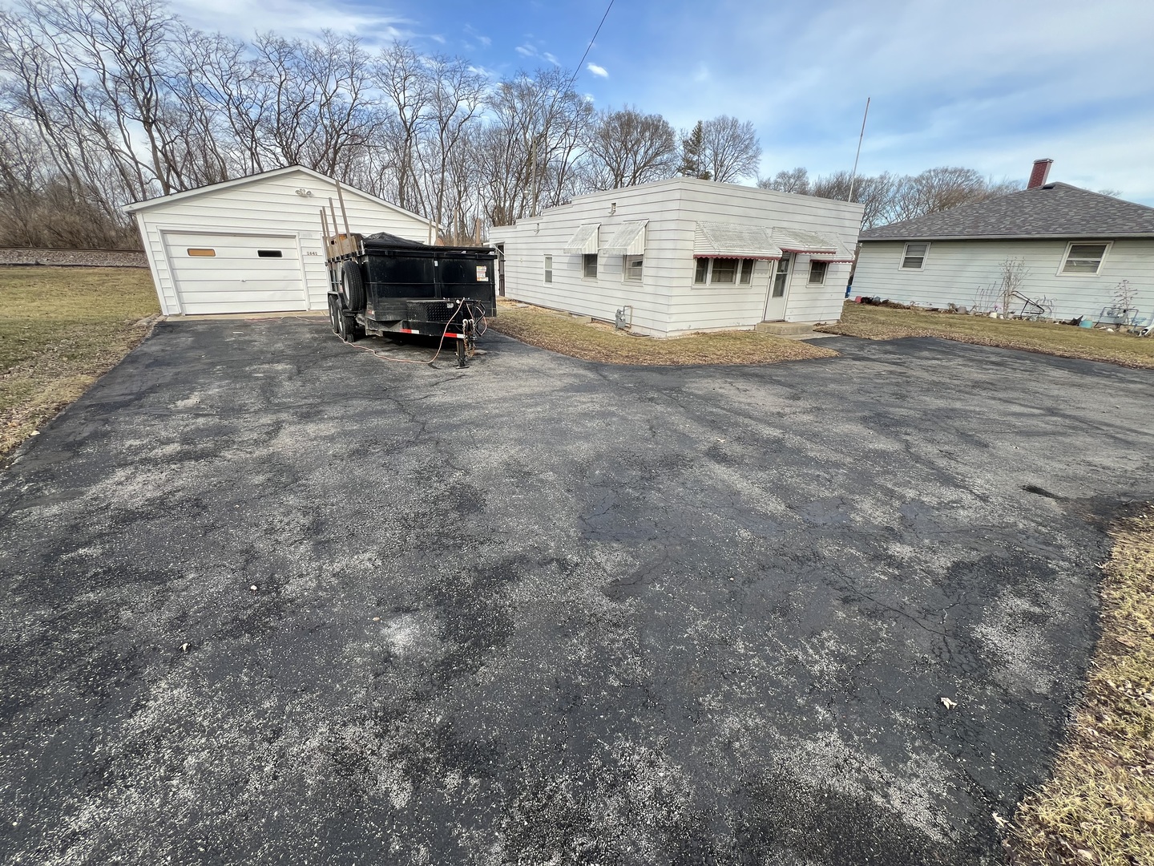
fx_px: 433
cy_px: 433
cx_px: 577
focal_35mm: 13
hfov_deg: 106.2
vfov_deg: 89.9
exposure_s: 1/300
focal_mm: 1.57
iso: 32
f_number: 1.8
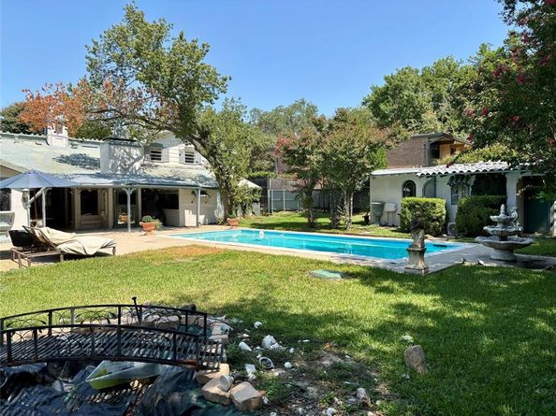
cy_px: 208
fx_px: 417
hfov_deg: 67.3
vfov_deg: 53.0
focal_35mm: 26
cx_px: 278
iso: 50
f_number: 1.6
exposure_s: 1/1949
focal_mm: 5.96
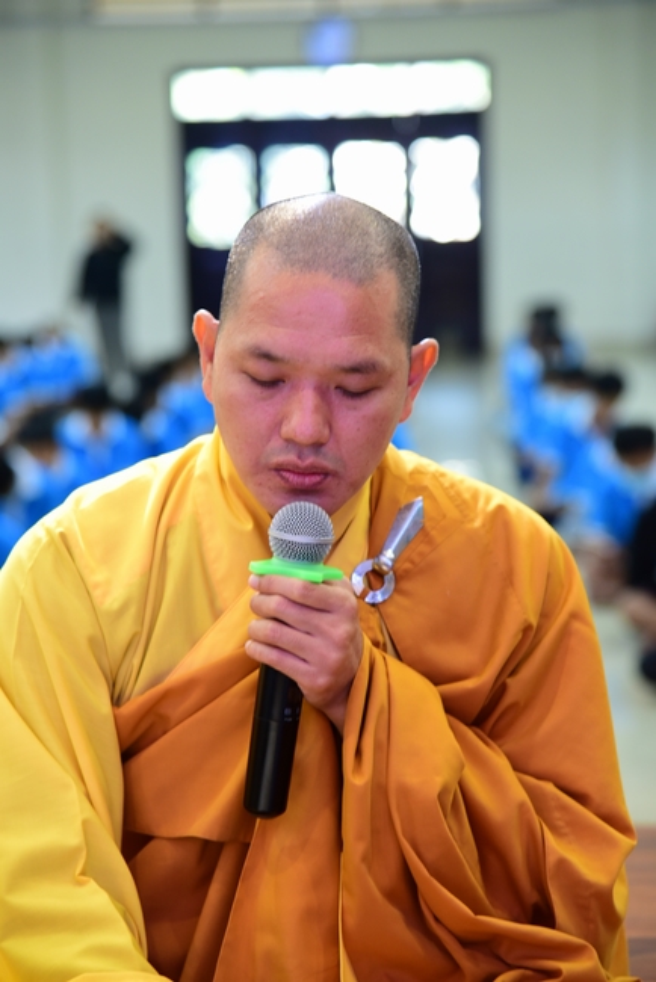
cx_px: 328
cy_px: 491
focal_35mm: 110
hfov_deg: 12.5
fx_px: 3003
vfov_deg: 18.6
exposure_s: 1/30
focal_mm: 110
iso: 1250
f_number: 4.5
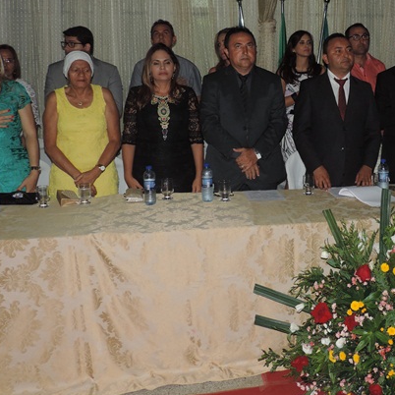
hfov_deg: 32.4
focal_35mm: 51
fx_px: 658
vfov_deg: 33.2
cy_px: 145
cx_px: 322
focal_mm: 5.8
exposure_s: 1/30
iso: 200
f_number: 3.2
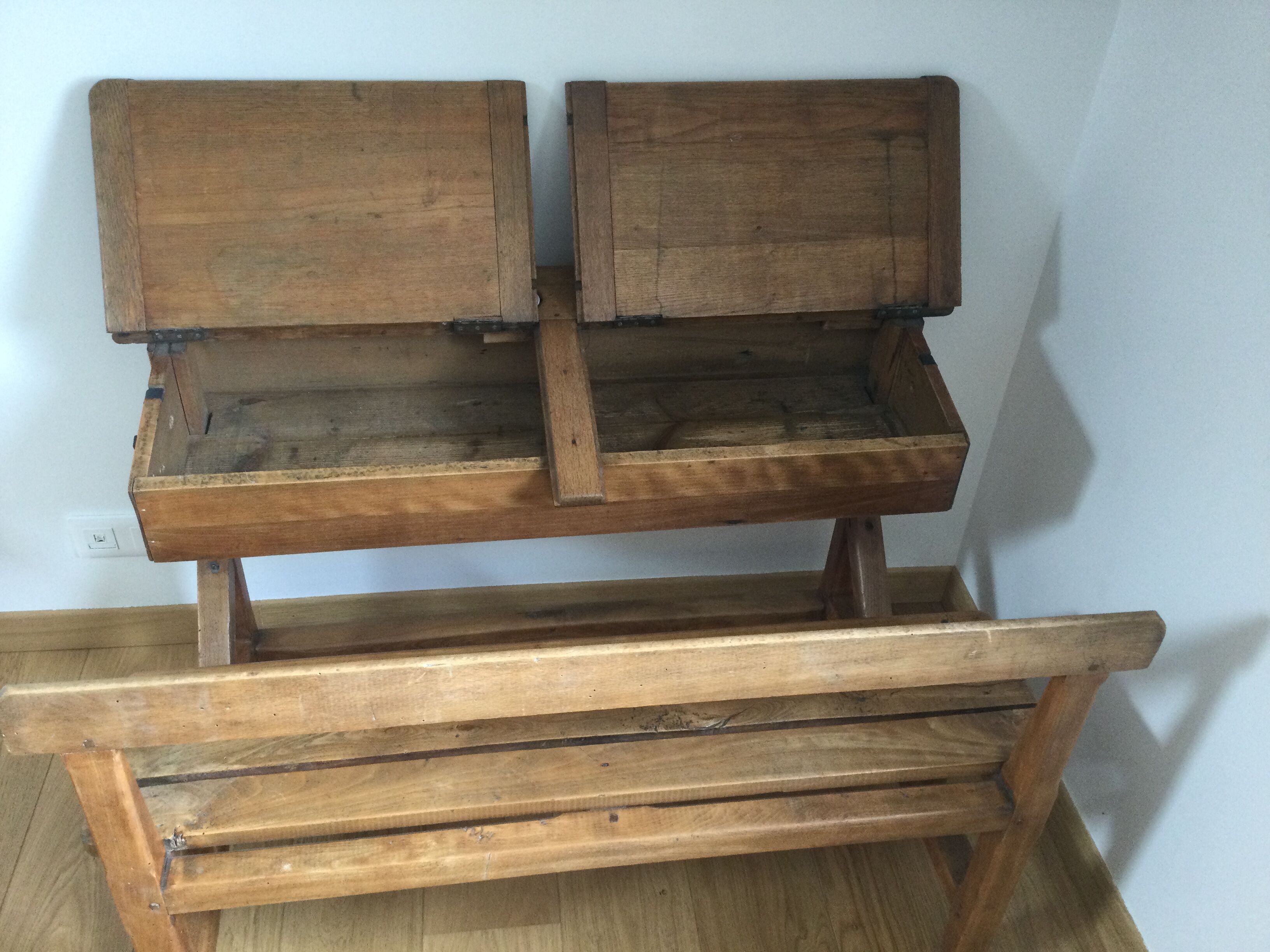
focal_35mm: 31
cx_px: 635
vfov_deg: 45.4
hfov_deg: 58.4
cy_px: 476
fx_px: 1137
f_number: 2.4
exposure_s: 1/33
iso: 125
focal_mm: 3.3
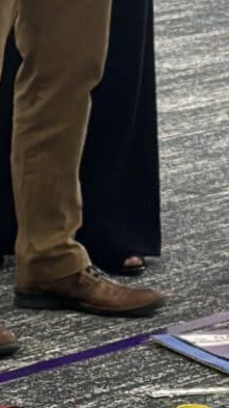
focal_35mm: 341
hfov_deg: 3.6
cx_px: 293
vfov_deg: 6.3
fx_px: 3682
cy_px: 366
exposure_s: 1/120
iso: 100
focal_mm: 6.86
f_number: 1.78
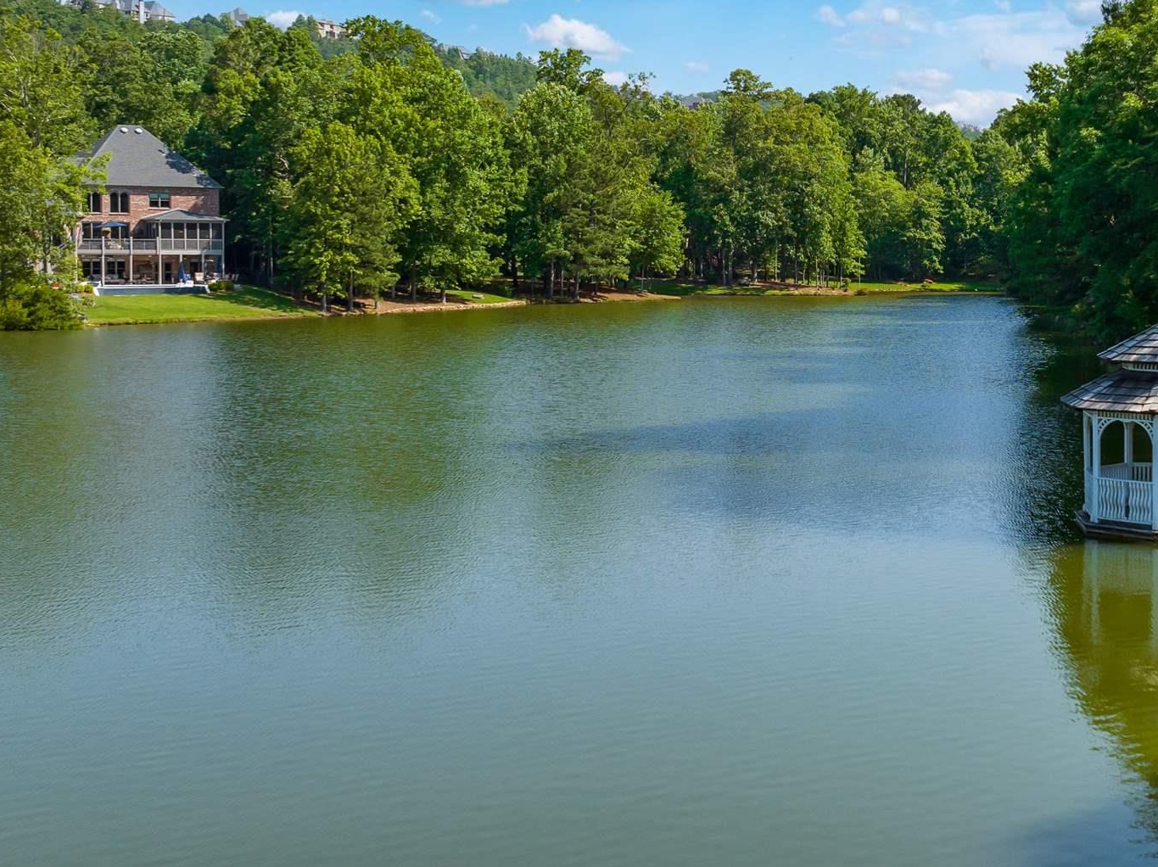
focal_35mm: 54
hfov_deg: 34.4
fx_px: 1805
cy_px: 330
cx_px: 939
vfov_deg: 26.9
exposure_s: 1/400
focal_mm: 12.29
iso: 220
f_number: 2.8
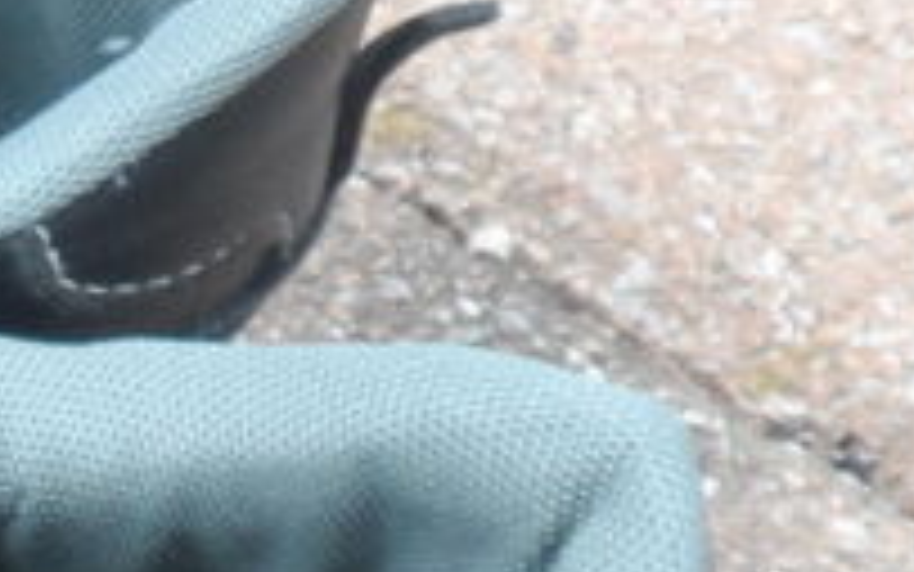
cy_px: 847
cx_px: -810
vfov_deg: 8.8
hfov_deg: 12.8
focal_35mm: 146
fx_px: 3638
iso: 160
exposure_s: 1/30
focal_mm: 4.9
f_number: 3.1
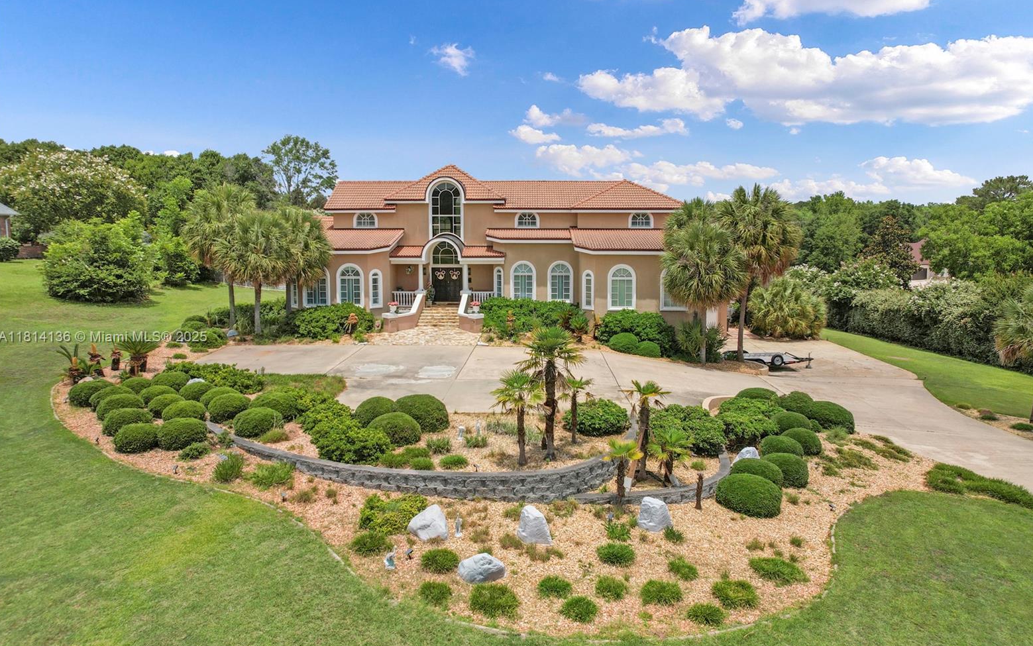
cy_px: 338
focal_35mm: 23
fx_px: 648
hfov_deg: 77.1
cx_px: 525
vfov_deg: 53.0
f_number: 2.8
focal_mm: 8.38
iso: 100
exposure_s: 1/800
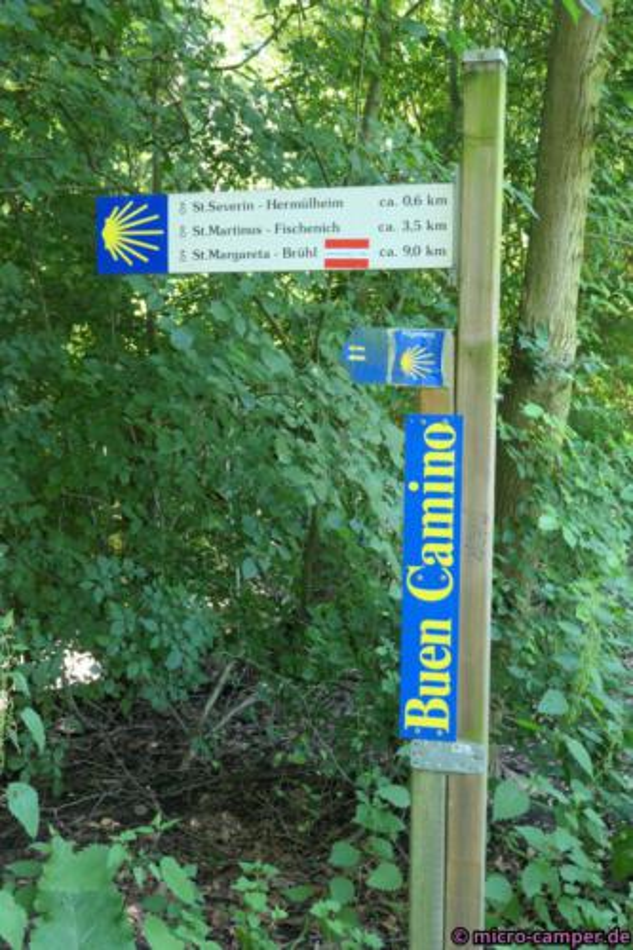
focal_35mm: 43
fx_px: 1135
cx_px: 316
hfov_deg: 31.2
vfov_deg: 45.4
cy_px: 475
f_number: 4
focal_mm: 15.8
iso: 800
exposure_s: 1/80
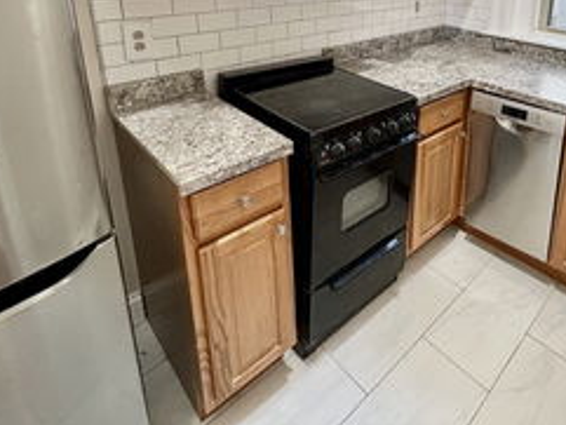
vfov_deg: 52.6
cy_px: 52
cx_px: 410
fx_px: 376
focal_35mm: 23
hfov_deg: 70.0
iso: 200
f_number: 1.8
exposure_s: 1/60
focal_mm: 1.57
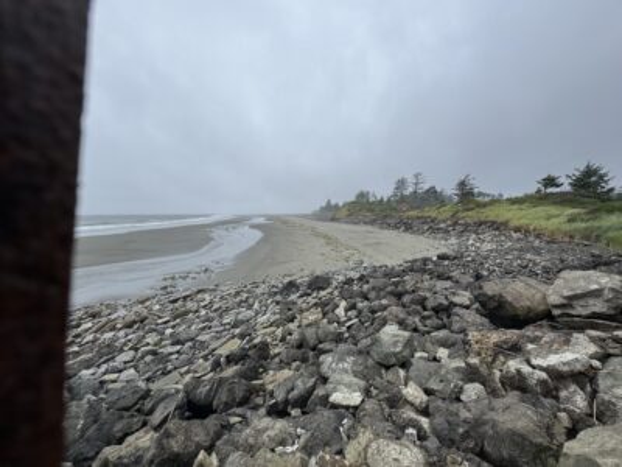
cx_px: 311
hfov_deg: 102.1
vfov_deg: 85.7
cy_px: 234
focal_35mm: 14
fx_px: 252
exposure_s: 1/1536
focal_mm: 2.22
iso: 50
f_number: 2.2
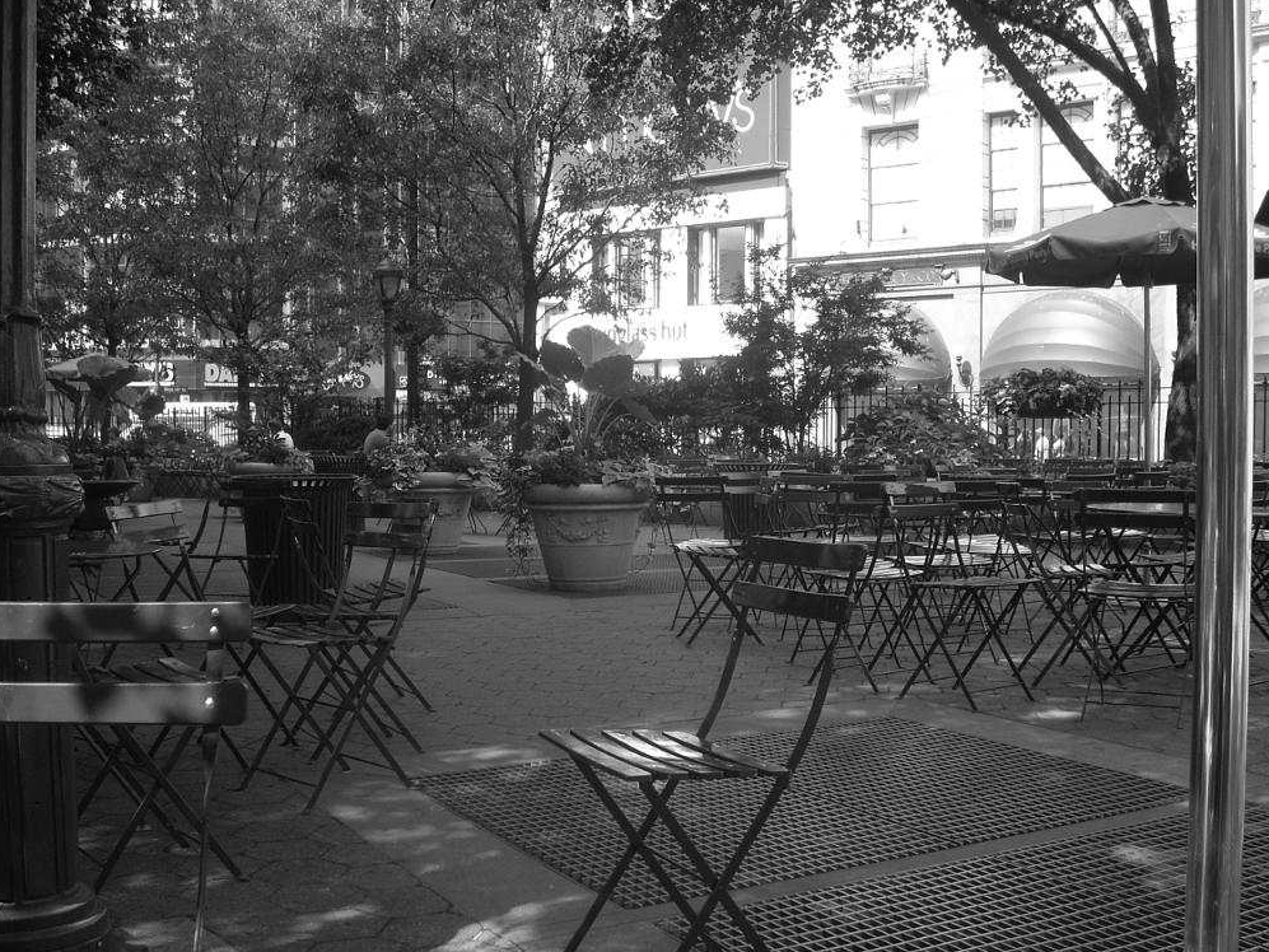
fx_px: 1393
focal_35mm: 38
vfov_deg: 37.7
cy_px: 465
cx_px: 626
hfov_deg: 49.0
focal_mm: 6.2
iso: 64
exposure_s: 1/162
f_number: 2.8
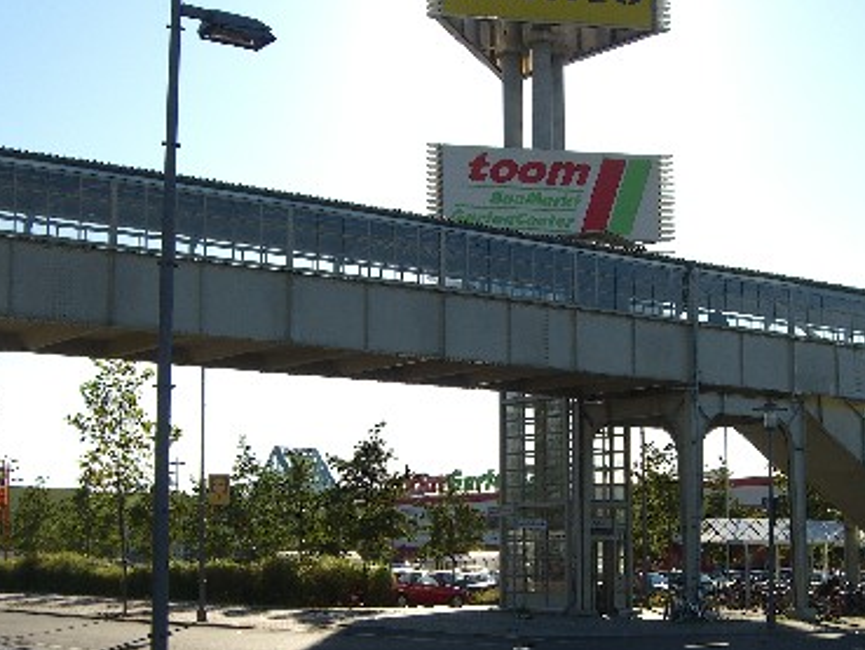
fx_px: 1500
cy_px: 447
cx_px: 519
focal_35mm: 60
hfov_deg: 32.1
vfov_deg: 24.3
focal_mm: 7.9
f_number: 8
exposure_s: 1/160
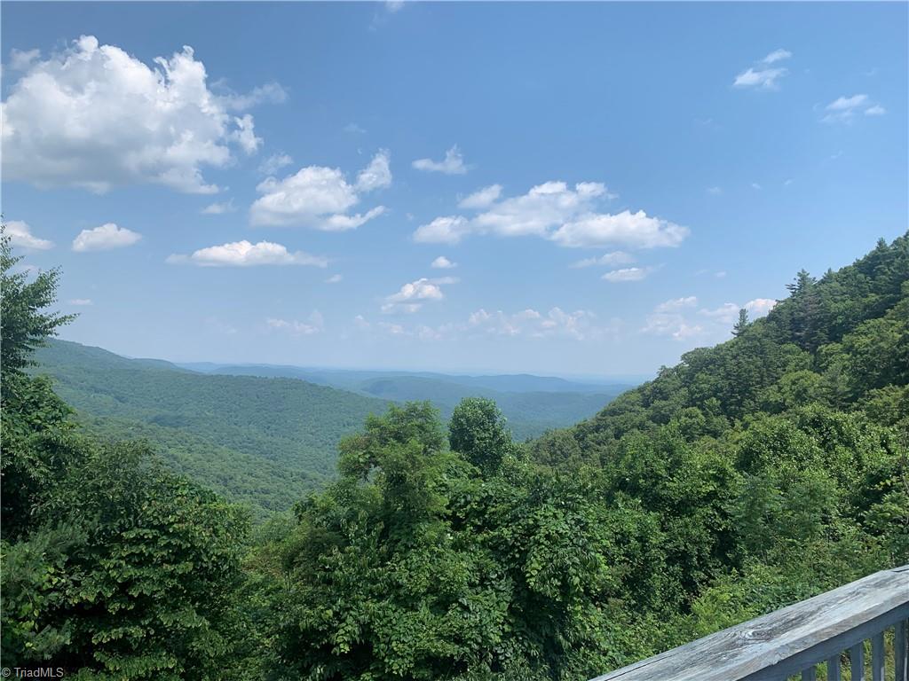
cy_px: 340
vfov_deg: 53.1
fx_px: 683
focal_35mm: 26
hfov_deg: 67.3
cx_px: 454
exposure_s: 1/2545
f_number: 1.8
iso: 25
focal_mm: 4.25
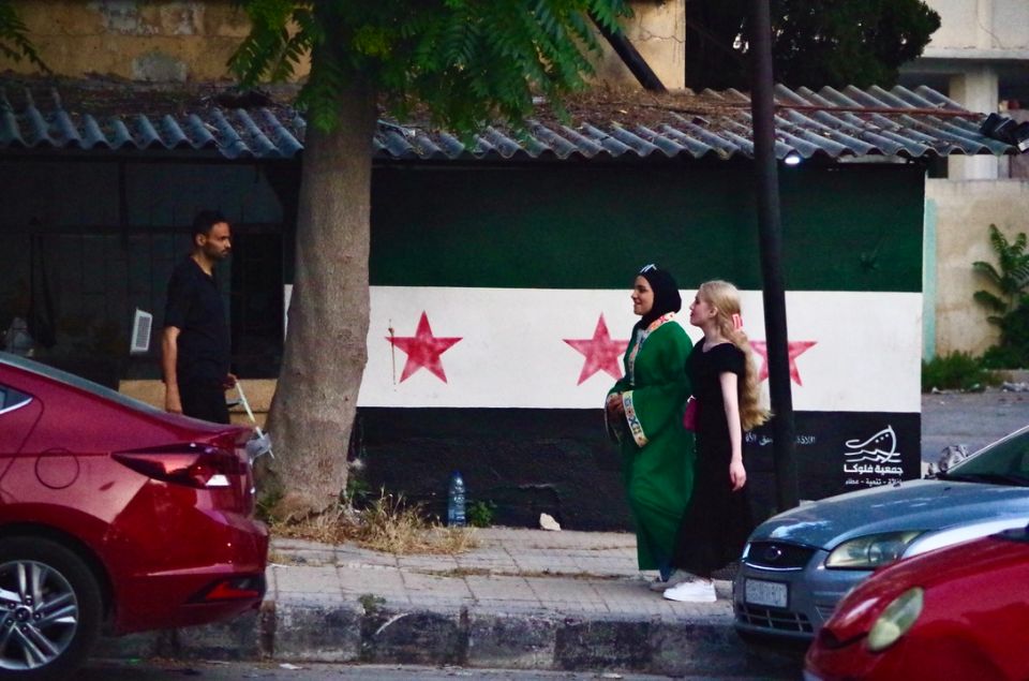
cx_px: 514
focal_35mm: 172
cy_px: 340
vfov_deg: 7.9
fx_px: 4904
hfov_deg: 12.0
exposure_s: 1/1000
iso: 6400
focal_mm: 115
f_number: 4.5
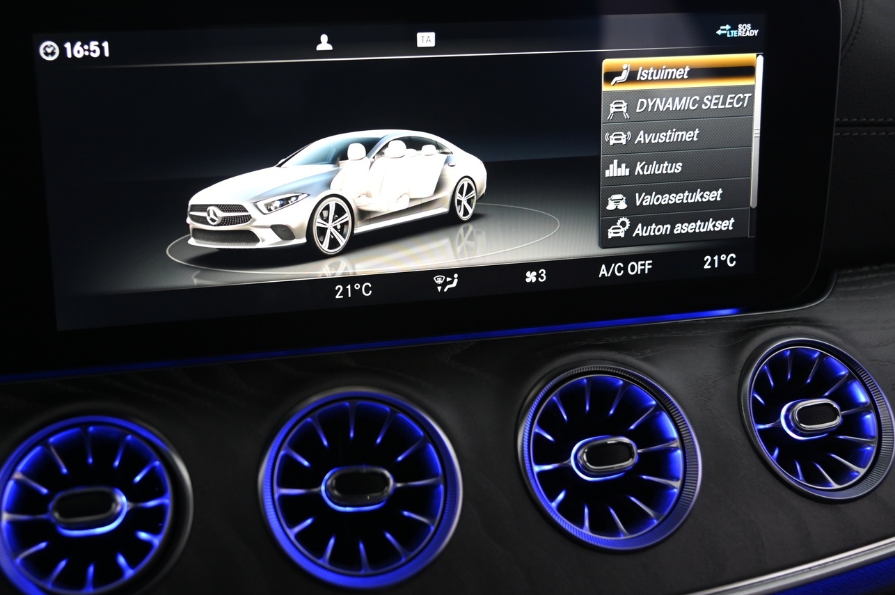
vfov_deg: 28.0
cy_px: 262
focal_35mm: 48
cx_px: 363
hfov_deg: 41.0
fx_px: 1192
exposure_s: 1/60
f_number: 4
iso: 2000
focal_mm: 38
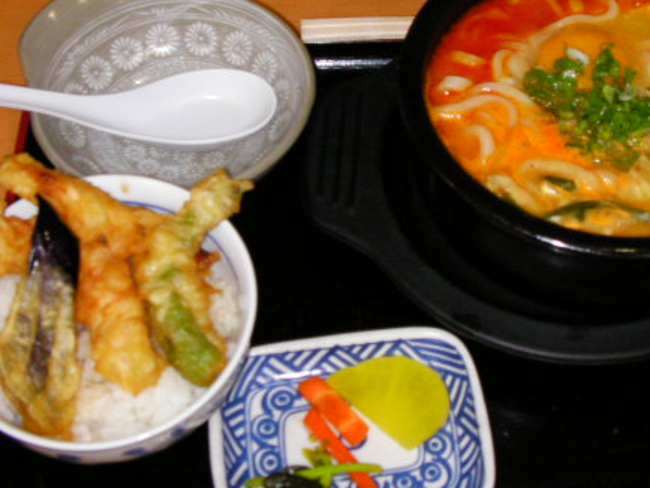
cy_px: 208
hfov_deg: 34.2
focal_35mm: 56
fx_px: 1052
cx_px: 407
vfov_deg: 26.1
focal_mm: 6.3
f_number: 3.5
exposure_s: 1/30
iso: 200
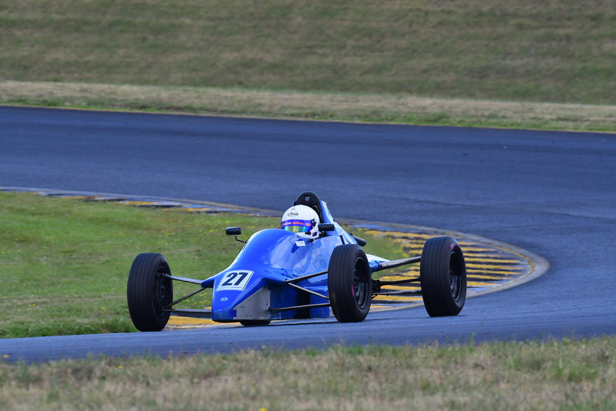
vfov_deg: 2.4
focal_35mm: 585
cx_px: 308
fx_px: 10013
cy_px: 206
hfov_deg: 3.5
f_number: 11
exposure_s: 1/640
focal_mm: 390
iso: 1000
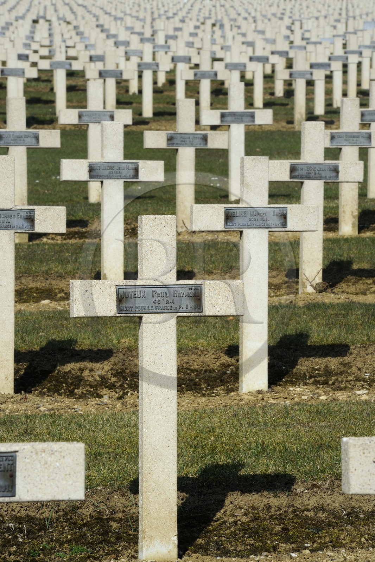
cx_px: 188
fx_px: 3126
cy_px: 281
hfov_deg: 6.9
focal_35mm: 200
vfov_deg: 10.3
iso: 200
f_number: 18
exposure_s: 1/200
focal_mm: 200
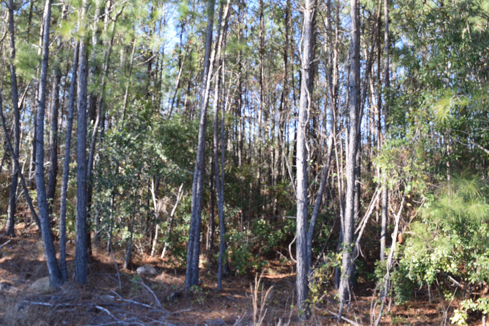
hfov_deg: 61.9
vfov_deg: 43.6
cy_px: 163
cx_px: 244
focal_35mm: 30
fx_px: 407
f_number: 6.3
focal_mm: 20
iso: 400
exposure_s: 1/160
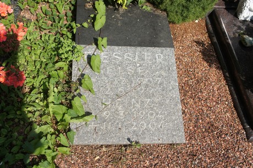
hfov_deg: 51.3
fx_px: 263
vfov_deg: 35.4
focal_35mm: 38
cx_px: 126
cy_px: 84
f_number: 8
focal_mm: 25
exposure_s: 1/320
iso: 200
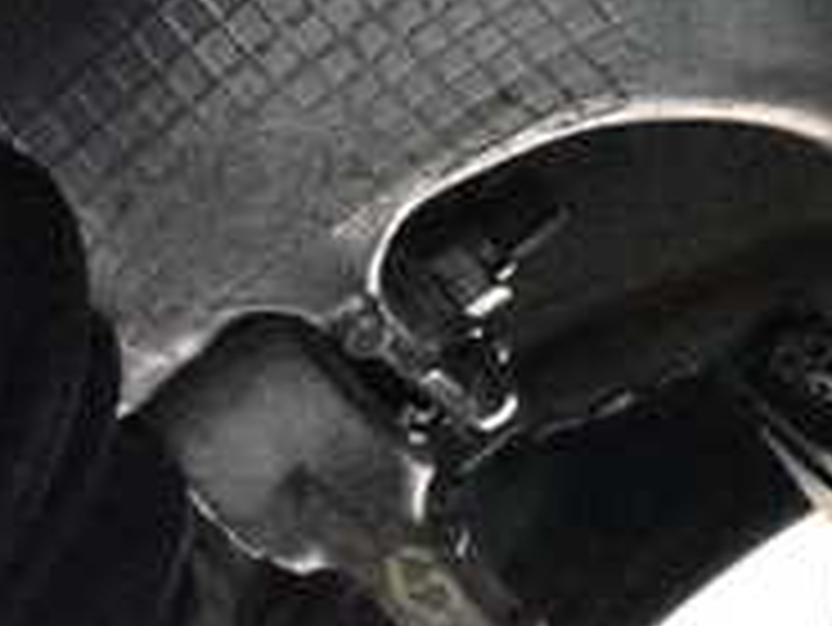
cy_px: 603
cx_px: 103
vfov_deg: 17.9
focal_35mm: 81
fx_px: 1948
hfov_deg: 23.5
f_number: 2
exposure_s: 1/125
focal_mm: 4.5
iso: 8000
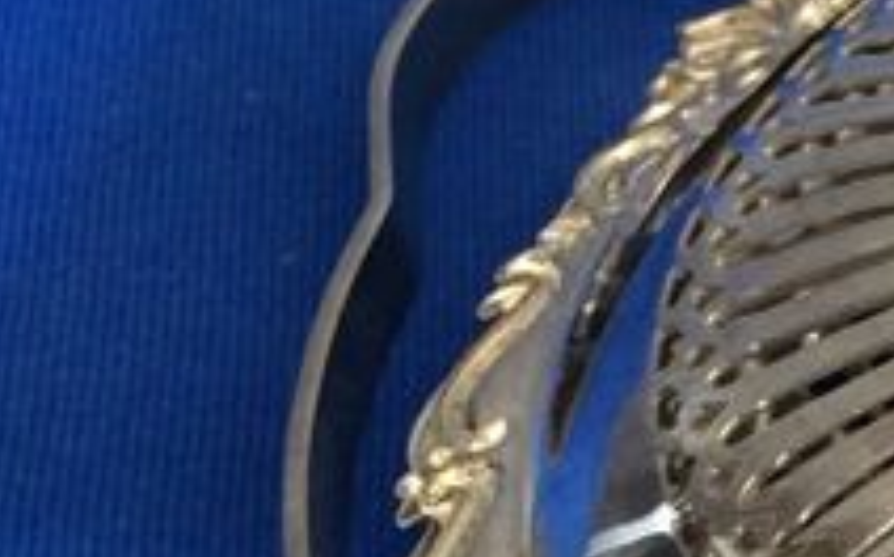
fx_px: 3286
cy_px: 508
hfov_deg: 13.3
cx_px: 1796
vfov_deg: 9.6
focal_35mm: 135
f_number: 2.2
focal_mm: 4.12
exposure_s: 1/30
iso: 100
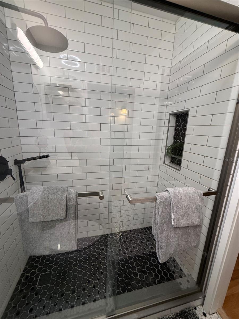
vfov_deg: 102.1
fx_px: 129
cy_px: 160
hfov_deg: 85.7
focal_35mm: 14
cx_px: 120
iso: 320
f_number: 2.2
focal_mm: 2.22
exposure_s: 1/120
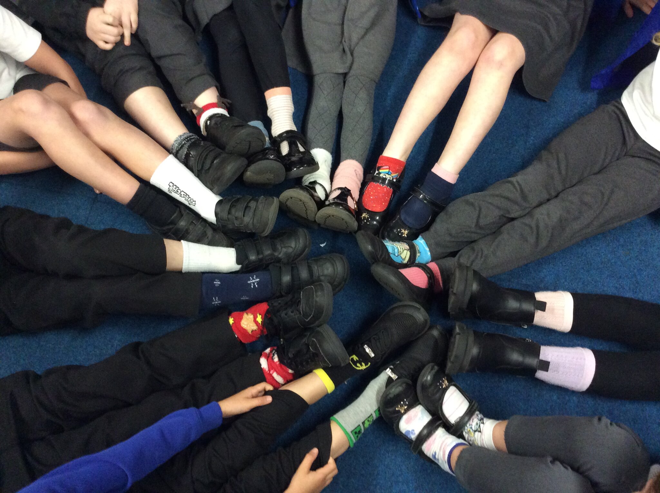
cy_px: 246
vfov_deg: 44.1
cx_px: 330
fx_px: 609
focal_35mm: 32
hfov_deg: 56.9
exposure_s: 1/25
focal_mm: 3.3
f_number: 2.4
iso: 320
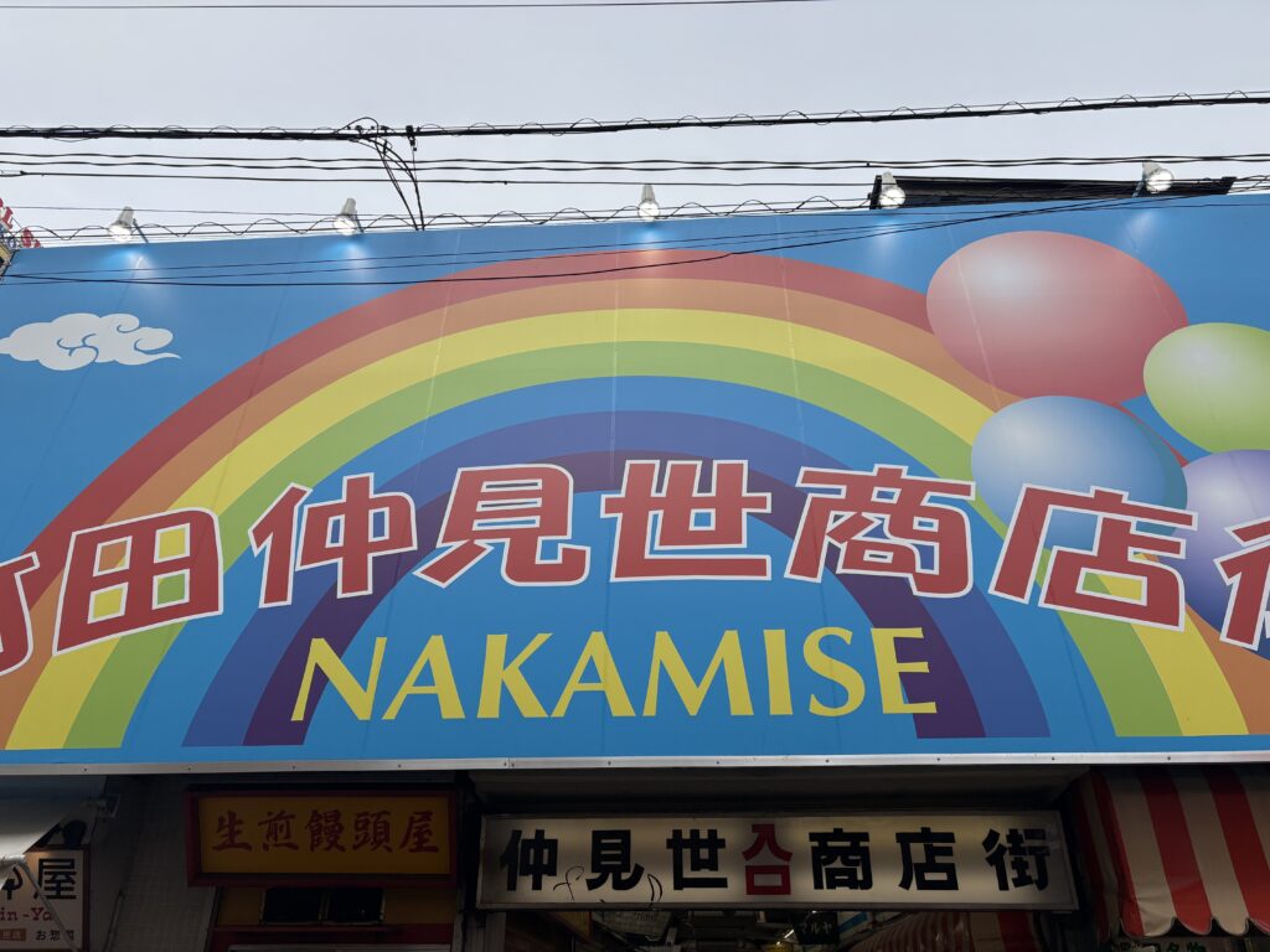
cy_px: 476
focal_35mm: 26
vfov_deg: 53.1
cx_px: 635
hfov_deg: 67.3
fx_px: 954
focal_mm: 5.96
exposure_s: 1/1587
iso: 50
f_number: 1.6
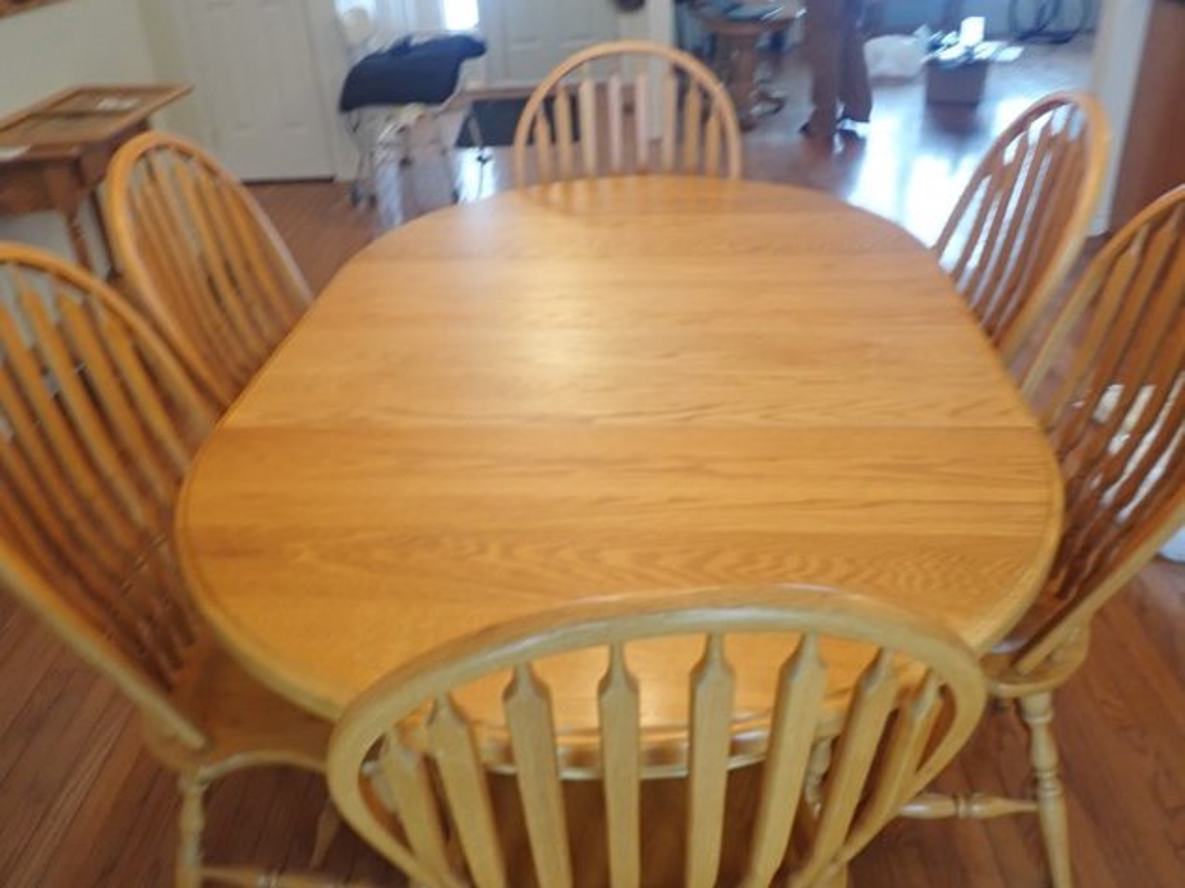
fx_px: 1027
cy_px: 444
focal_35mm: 30
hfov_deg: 60.0
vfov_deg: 46.8
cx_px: 592
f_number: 2.3
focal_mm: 5.4
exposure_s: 1/30
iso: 250
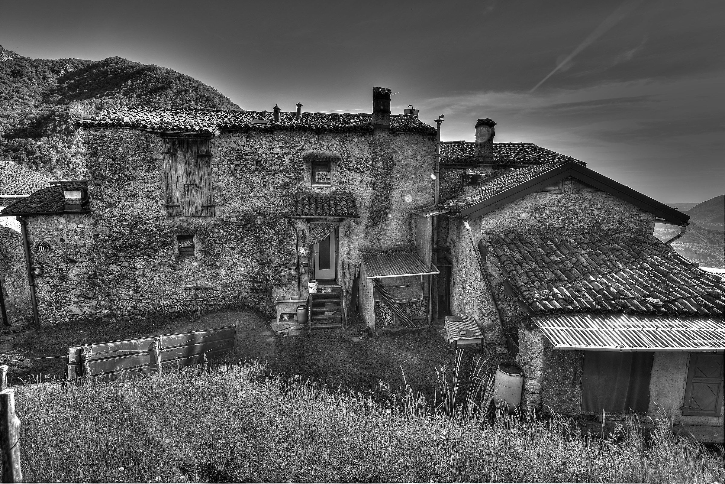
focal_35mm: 16
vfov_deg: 73.8
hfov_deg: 96.7
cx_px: 362
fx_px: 322
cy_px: 242
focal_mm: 16
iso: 100
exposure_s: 1/250
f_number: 5.6
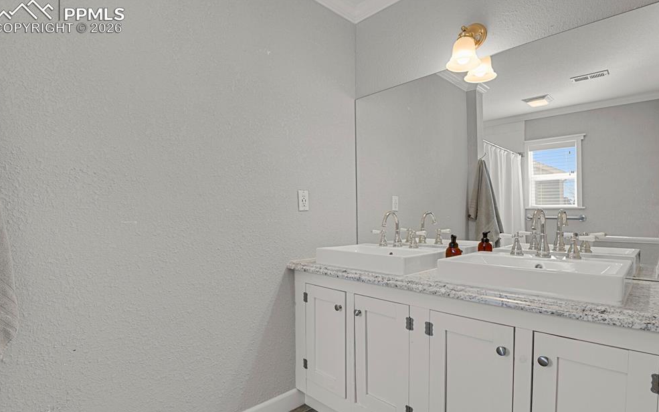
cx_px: 333
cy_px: 224
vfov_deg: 64.9
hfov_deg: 91.1
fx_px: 323
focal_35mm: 18
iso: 250
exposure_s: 1/1.25
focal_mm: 17
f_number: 8
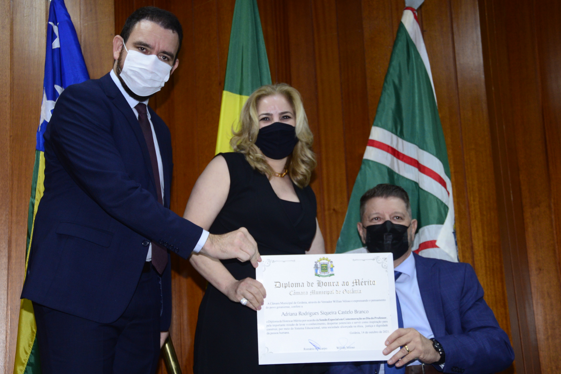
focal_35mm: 56
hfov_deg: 35.6
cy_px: 190
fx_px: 873
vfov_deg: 24.2
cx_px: 260
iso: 2000
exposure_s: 1/125
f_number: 5
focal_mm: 48
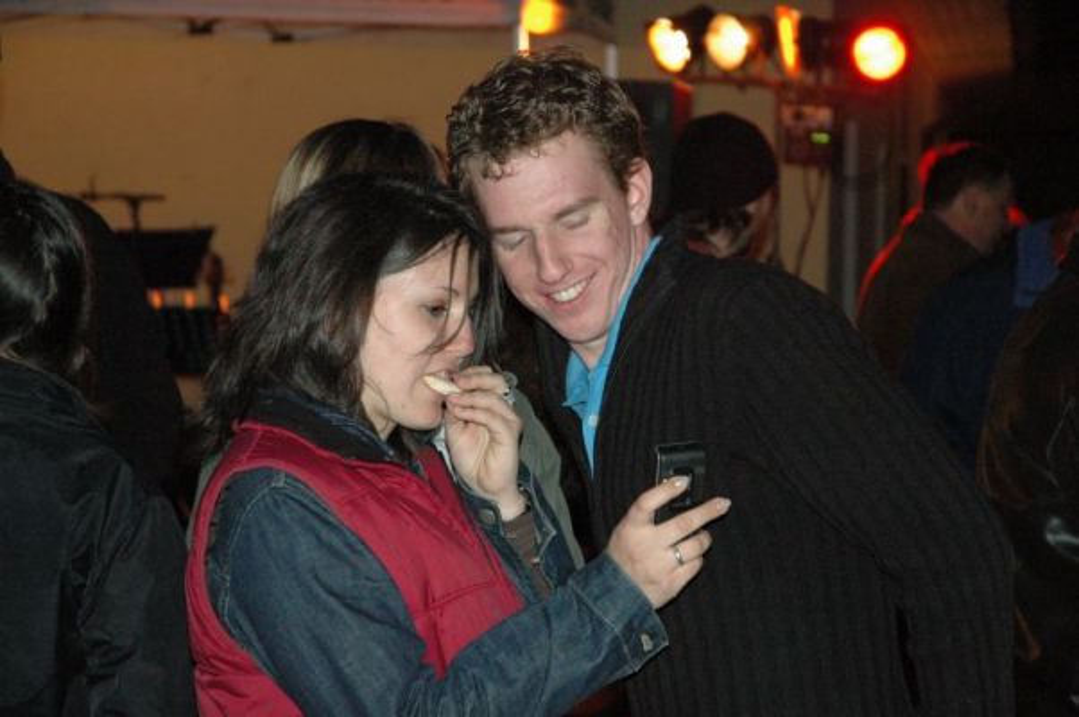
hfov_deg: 19.5
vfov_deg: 13.0
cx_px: 540
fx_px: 3144
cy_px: 358
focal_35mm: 105
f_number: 5
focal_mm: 70
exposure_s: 1/60
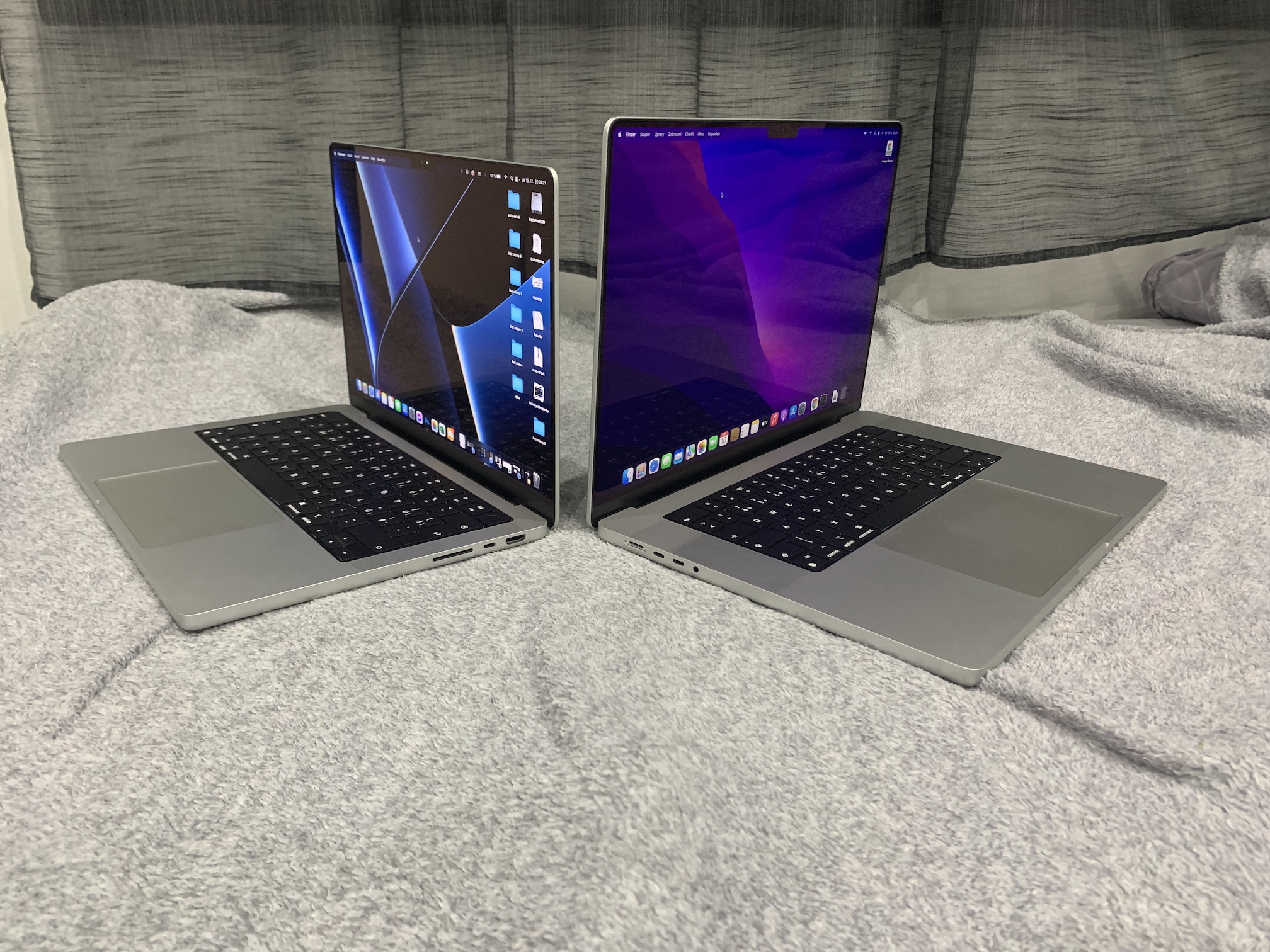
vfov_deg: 53.1
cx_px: 635
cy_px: 476
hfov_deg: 67.3
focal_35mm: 26
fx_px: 954
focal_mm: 4.25
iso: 320
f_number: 1.8
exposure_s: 1/33
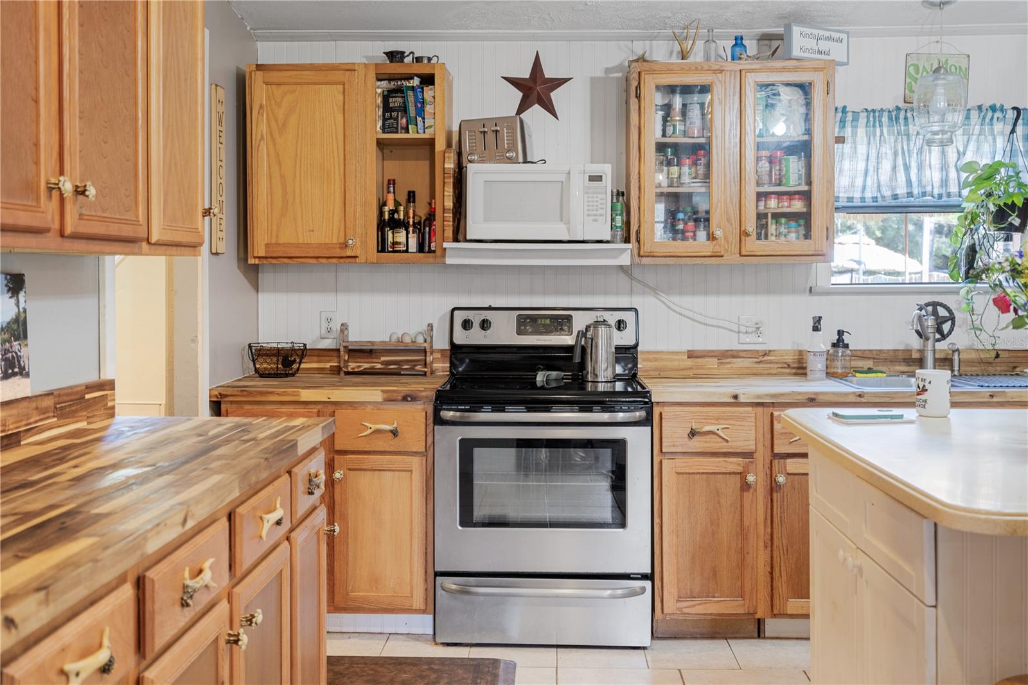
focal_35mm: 35
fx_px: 999
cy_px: 342
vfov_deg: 37.8
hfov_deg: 54.4
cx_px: 514
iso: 250
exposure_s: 1/3
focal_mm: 35
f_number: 4.5
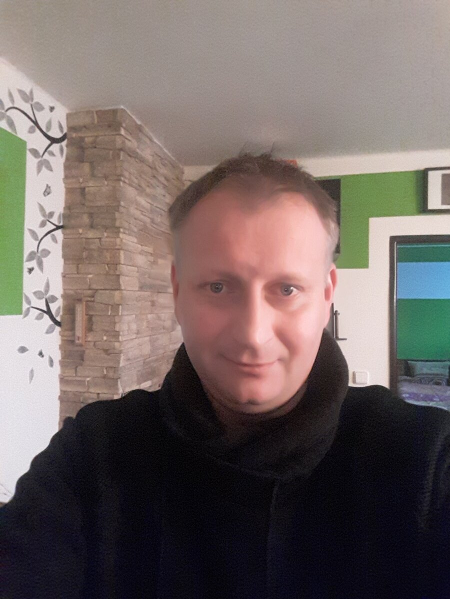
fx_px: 399
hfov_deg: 58.9
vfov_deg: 73.9
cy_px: 300
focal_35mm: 23
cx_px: 225
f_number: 1.9
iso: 800
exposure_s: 1/11
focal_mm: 2
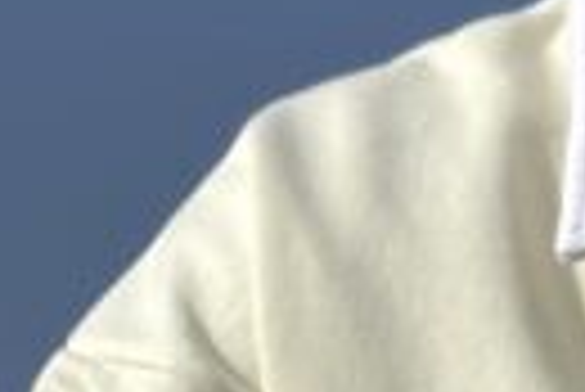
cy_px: 79
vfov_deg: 6.3
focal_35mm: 220
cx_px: 783
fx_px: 3579
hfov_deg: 9.2
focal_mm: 6.76
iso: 64
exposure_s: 1/7937
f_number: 1.78
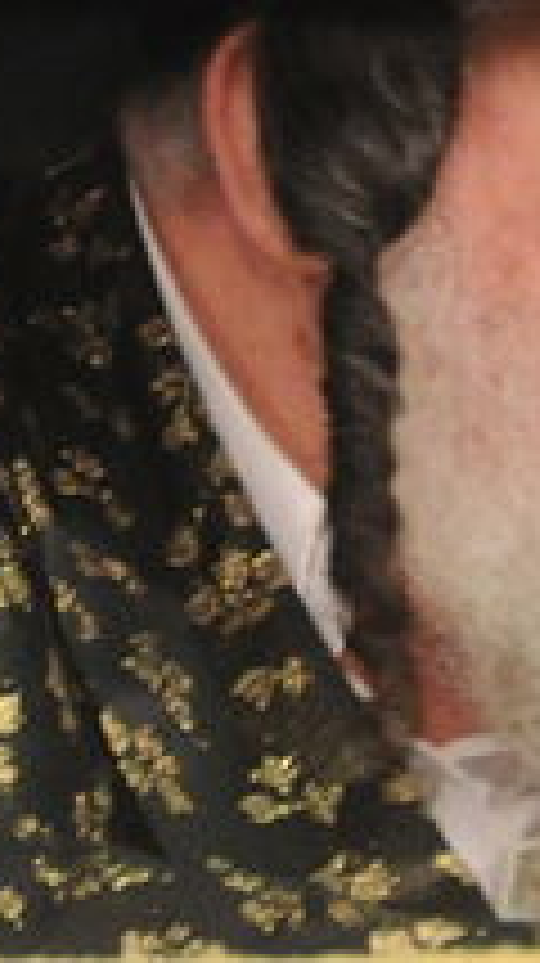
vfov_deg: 2.2
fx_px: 24929
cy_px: 414
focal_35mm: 977
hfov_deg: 1.2
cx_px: 868
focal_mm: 130
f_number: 5.6
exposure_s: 1/25
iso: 2000
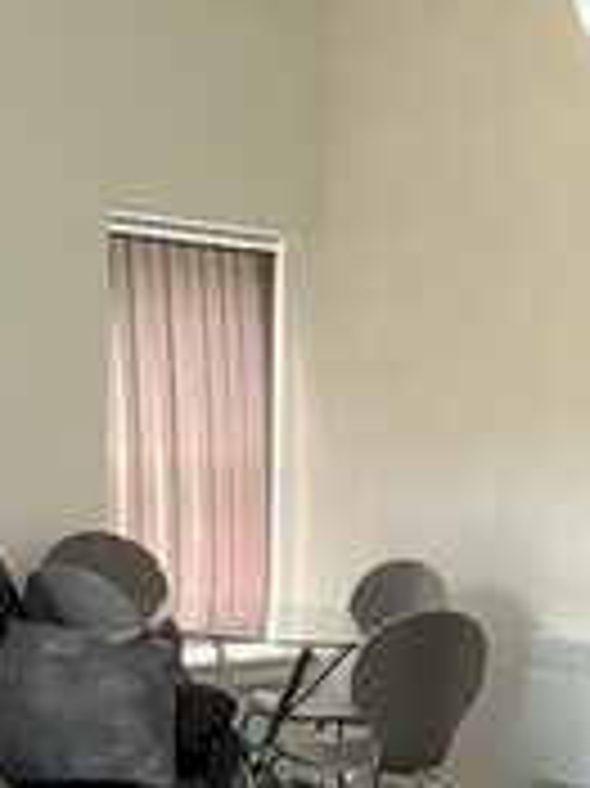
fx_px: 2116
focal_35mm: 93
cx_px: 482
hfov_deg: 15.8
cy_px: 1002
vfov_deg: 19.6
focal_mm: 3.3
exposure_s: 1/33
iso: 50
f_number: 2.4
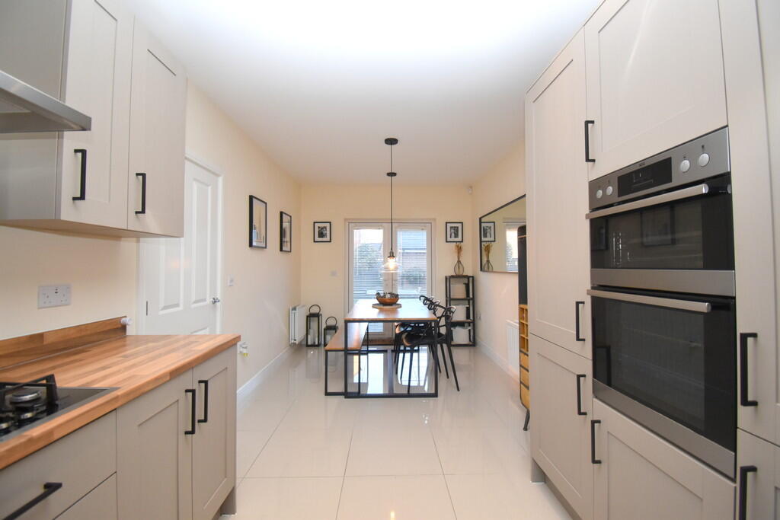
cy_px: 260
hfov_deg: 100.4
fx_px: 325
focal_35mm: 15
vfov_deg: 77.3
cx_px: 390
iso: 800
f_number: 4.5
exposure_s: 1/160
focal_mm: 10
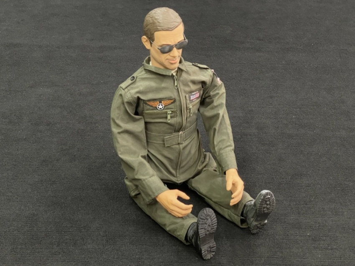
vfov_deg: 22.9
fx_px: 656
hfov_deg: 30.3
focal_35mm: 64
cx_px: 178
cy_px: 133
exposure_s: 1/50
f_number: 2.2
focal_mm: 7.5
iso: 640
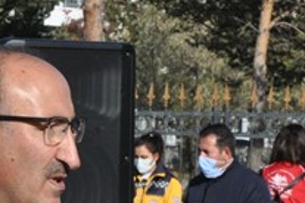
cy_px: 259
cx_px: 147
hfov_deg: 6.3
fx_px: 2787
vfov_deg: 4.2
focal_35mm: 329
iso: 1250
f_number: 14
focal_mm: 70
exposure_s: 1/800
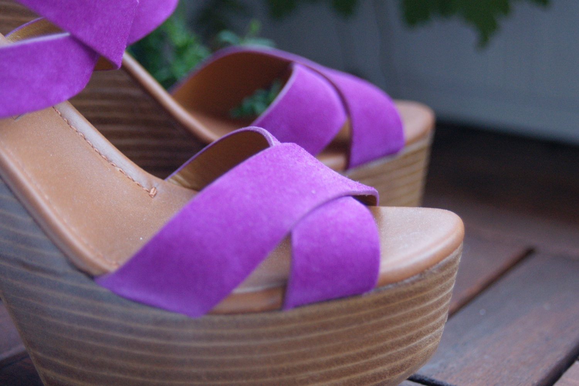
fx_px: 1447
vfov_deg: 15.2
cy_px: 193
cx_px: 290
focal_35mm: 90
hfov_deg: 22.6
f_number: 4
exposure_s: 1/60
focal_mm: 60
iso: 800
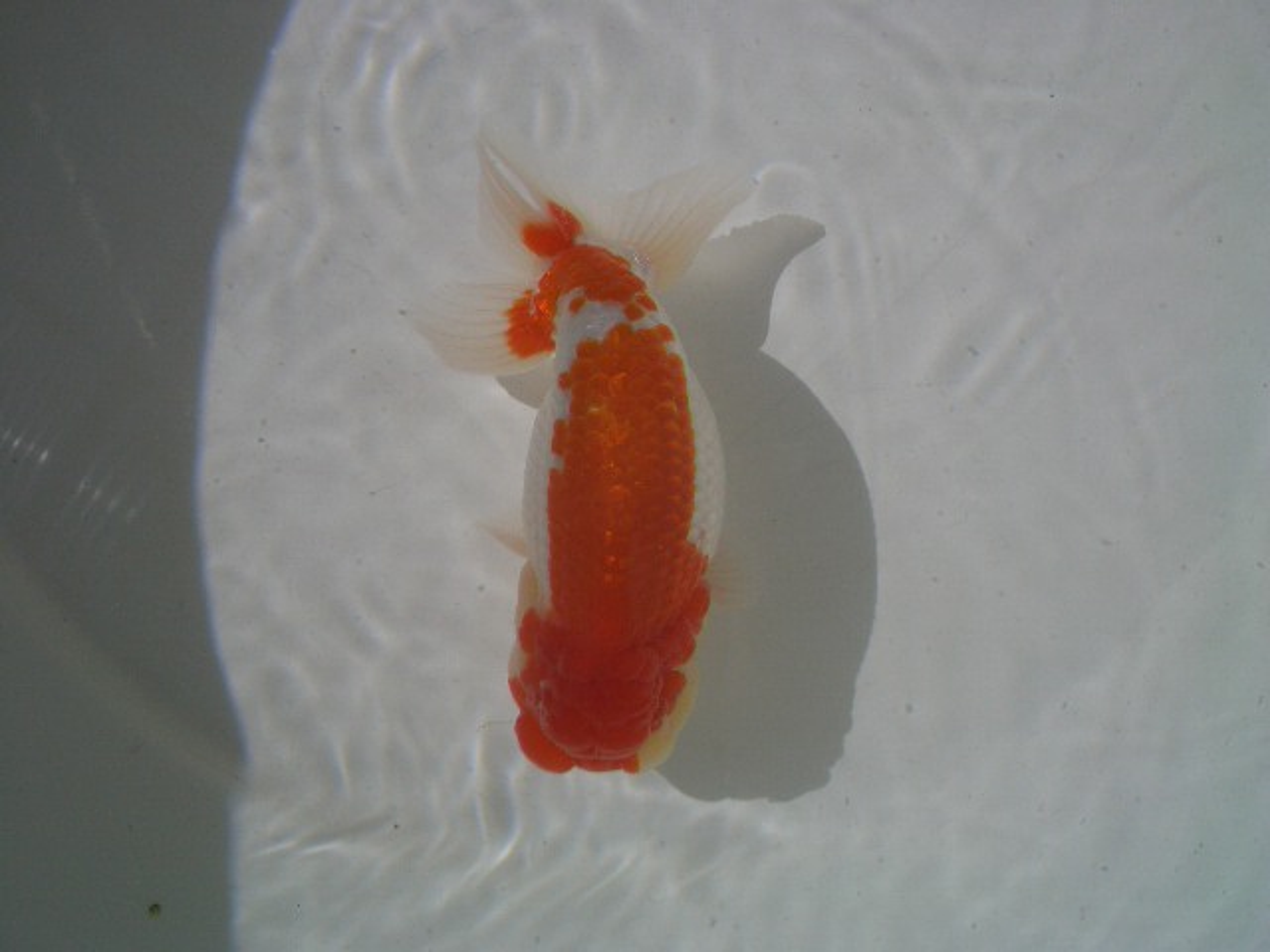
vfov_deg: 40.7
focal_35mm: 35
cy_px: 476
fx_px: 1284
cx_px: 635
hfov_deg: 52.6
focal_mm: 5.8
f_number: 4.3
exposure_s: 1/2000
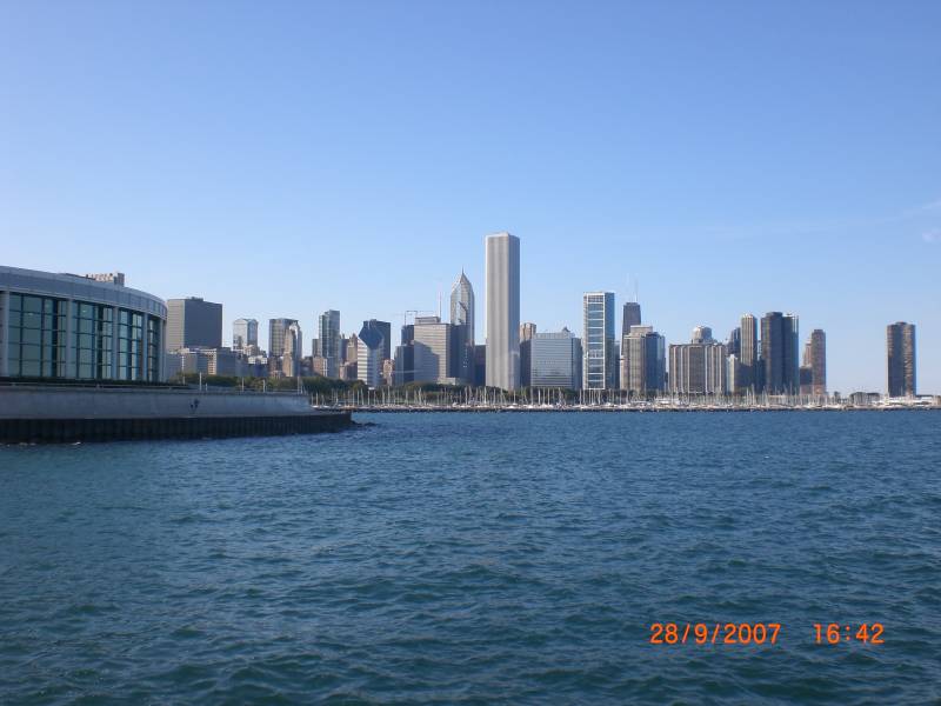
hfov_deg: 49.0
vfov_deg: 37.7
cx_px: 470
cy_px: 353
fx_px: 1033
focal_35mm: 38
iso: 50
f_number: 4.4
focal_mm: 6.3
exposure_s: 1/400
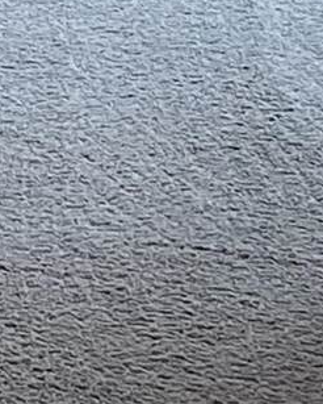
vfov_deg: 6.5
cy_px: -1069
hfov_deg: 5.6
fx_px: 3032
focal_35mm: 254
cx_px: -739
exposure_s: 1/60
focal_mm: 4.2
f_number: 1.6
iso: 80
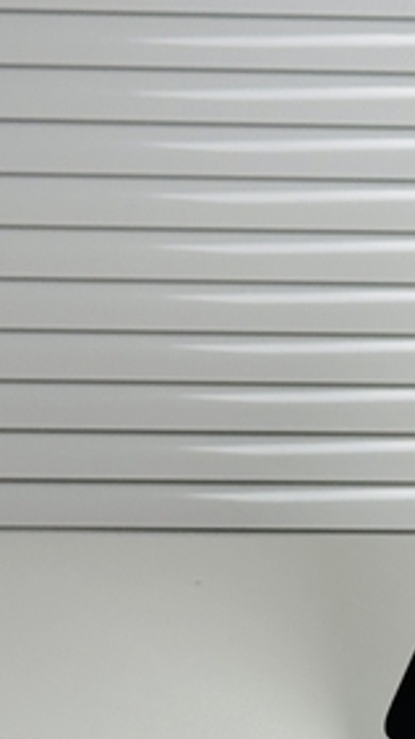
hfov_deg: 7.8
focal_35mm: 148
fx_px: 2898
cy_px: 606
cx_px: 900
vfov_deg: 14.4
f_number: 1.78
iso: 50
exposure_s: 1/189
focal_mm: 6.76
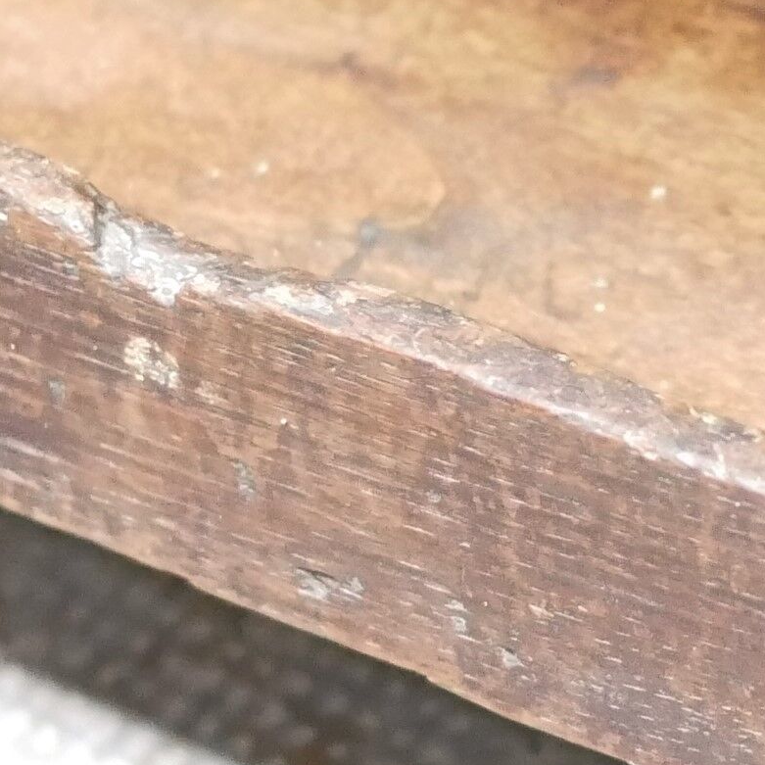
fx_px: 5201
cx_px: 885
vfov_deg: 8.4
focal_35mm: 208
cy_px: 331
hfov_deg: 8.3
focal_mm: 20
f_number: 1.7
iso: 3200
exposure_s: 1/40
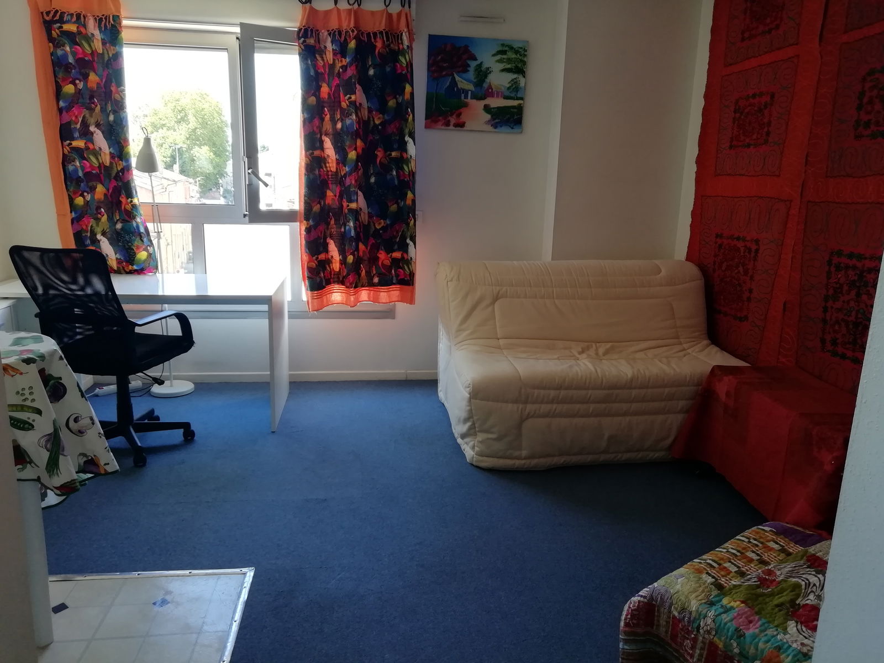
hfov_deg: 67.3
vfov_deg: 53.1
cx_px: 442
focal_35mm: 26
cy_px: 332
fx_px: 664
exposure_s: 1/50
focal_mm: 3.21
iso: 64
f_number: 2.2
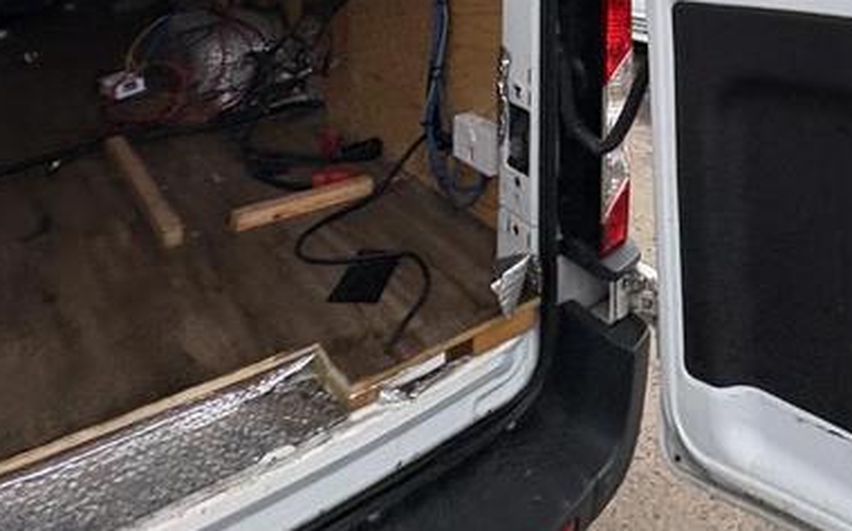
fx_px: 812
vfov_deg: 29.2
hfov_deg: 52.1
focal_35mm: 35
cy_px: -164
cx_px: 670
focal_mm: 2.22
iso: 50
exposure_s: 1/720
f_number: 2.2
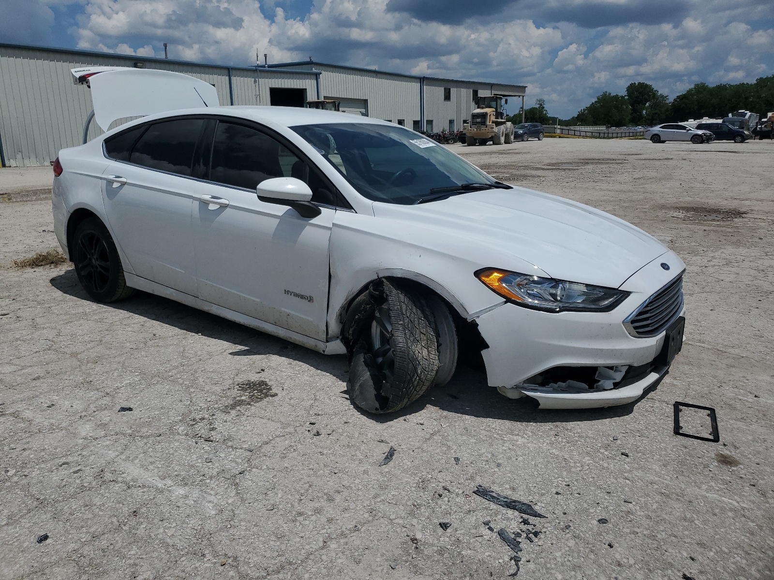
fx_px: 581
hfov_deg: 67.3
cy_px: 290
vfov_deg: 53.1
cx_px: 387
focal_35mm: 26
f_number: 1.5
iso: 51
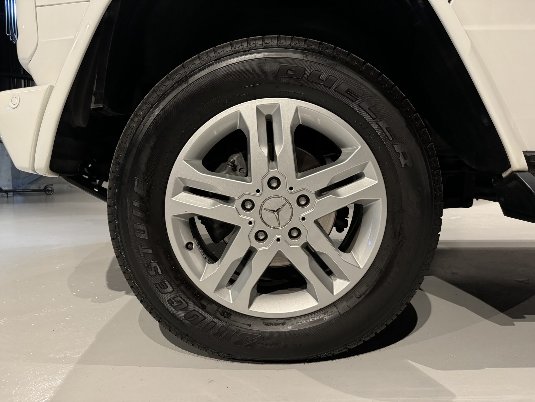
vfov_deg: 56.8
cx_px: 268
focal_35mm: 24
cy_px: 201
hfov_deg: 71.6
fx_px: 371
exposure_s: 1/40
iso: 640
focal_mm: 6.86
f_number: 1.78
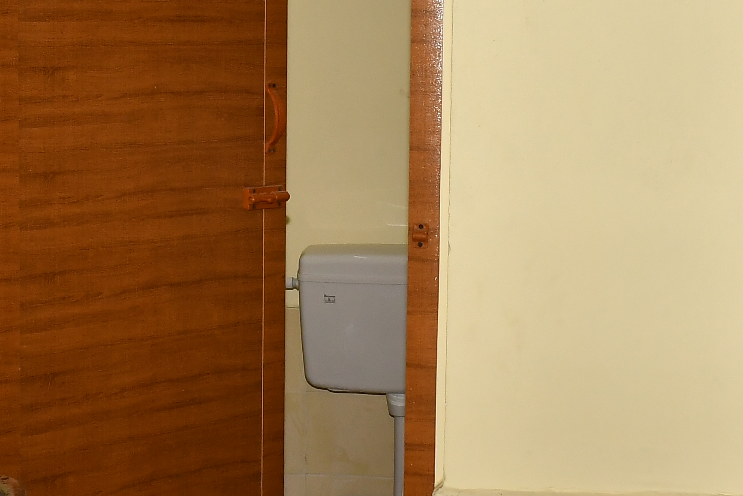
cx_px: 366
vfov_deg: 12.9
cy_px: 204
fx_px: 2188
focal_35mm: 106
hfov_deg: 19.3
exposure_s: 1/160
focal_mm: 22
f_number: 9
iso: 500
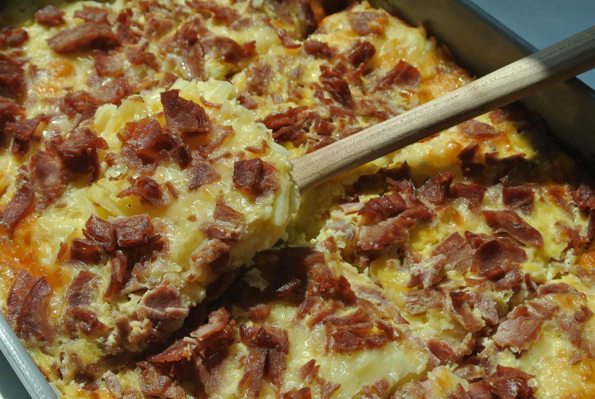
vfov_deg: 26.1
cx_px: 298
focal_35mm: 52
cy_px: 200
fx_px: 860
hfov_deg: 38.1
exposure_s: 1/400
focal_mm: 19.6
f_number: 5
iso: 100
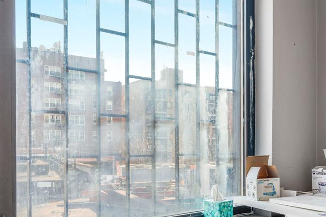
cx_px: 221
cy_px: 143
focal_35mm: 40
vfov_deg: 33.1
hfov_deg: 47.6
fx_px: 362
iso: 100
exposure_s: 1/6
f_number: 8
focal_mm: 14
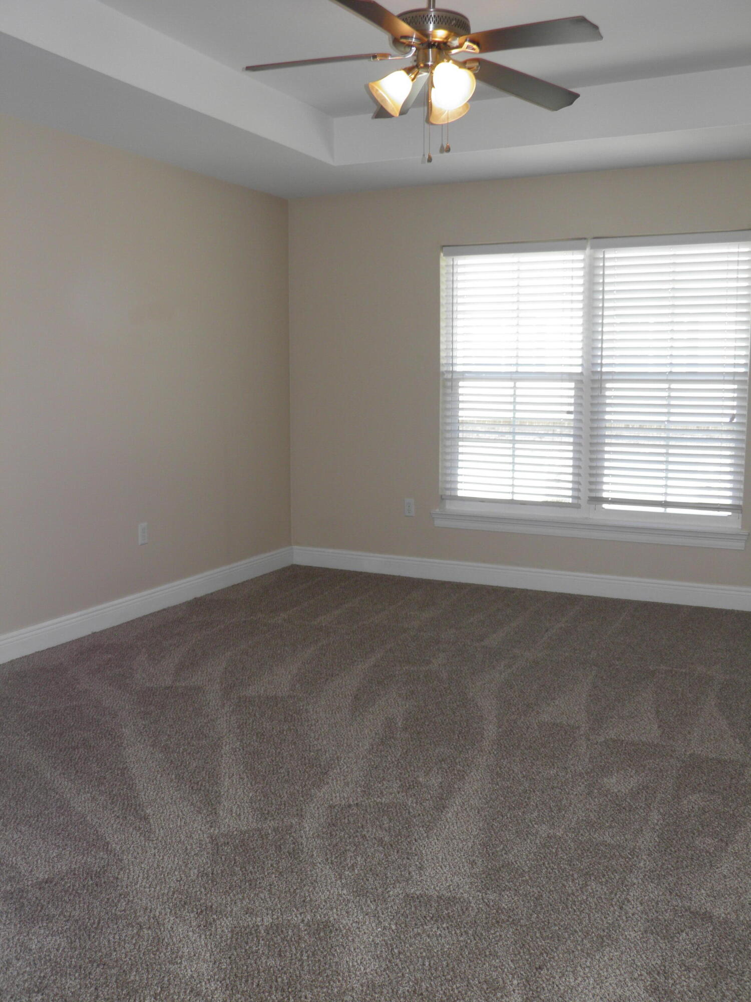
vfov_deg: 60.0
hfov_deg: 46.8
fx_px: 868
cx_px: 376
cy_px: 501
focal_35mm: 30
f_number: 3.3
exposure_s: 1/50
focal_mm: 5.5
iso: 50
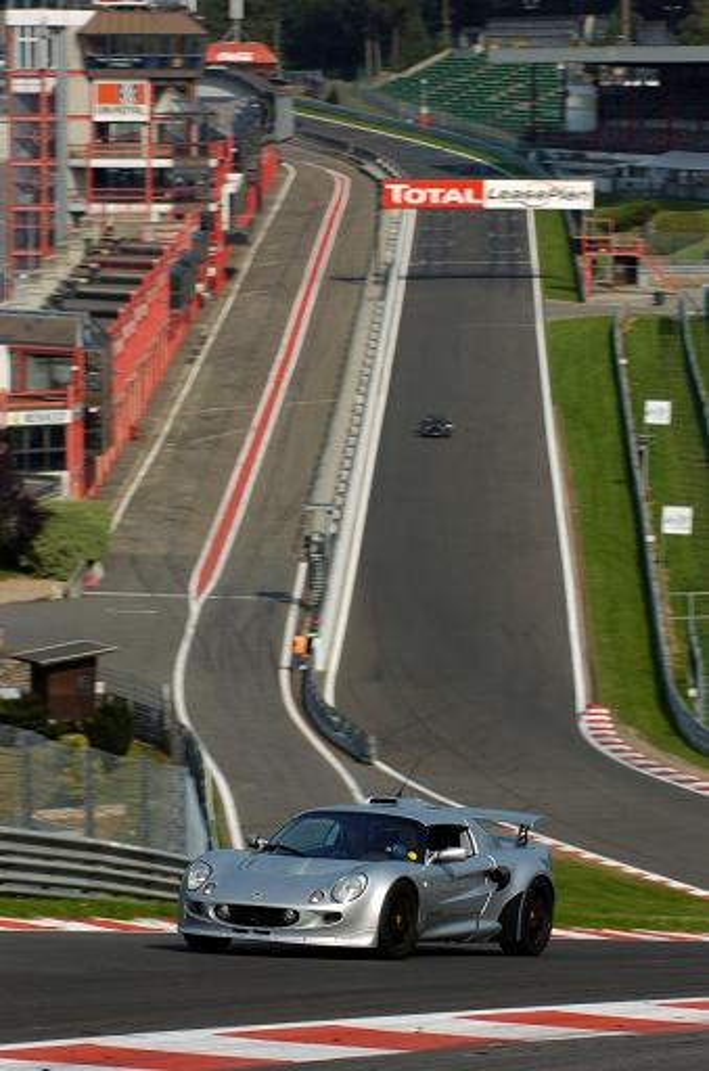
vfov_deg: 11.0
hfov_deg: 7.3
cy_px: 536
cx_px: 354
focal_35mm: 188
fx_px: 5565
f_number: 8
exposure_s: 1/320
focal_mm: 125
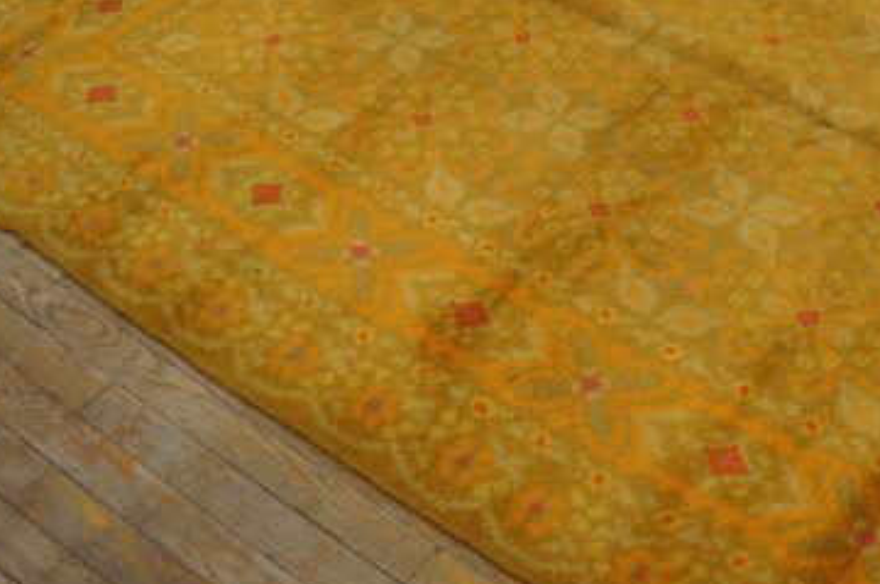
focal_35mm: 45
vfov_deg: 29.7
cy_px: 248
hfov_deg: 42.3
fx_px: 1099
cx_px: 660
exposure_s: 1/60
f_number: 4
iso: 500
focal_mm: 18
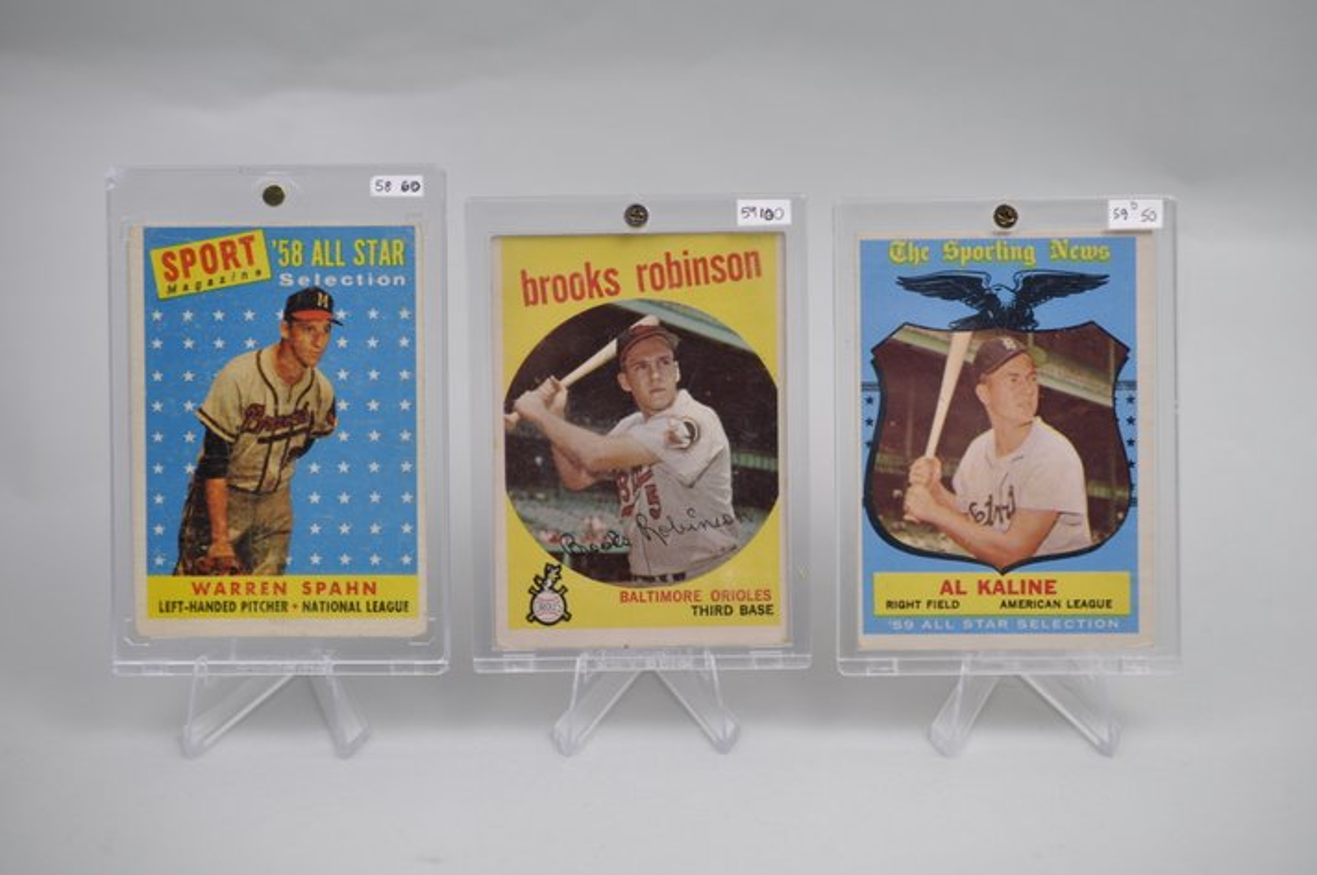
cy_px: 438
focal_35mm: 60
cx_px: 658
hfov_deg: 33.4
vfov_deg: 22.6
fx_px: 2192
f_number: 4
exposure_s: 1/60
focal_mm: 40
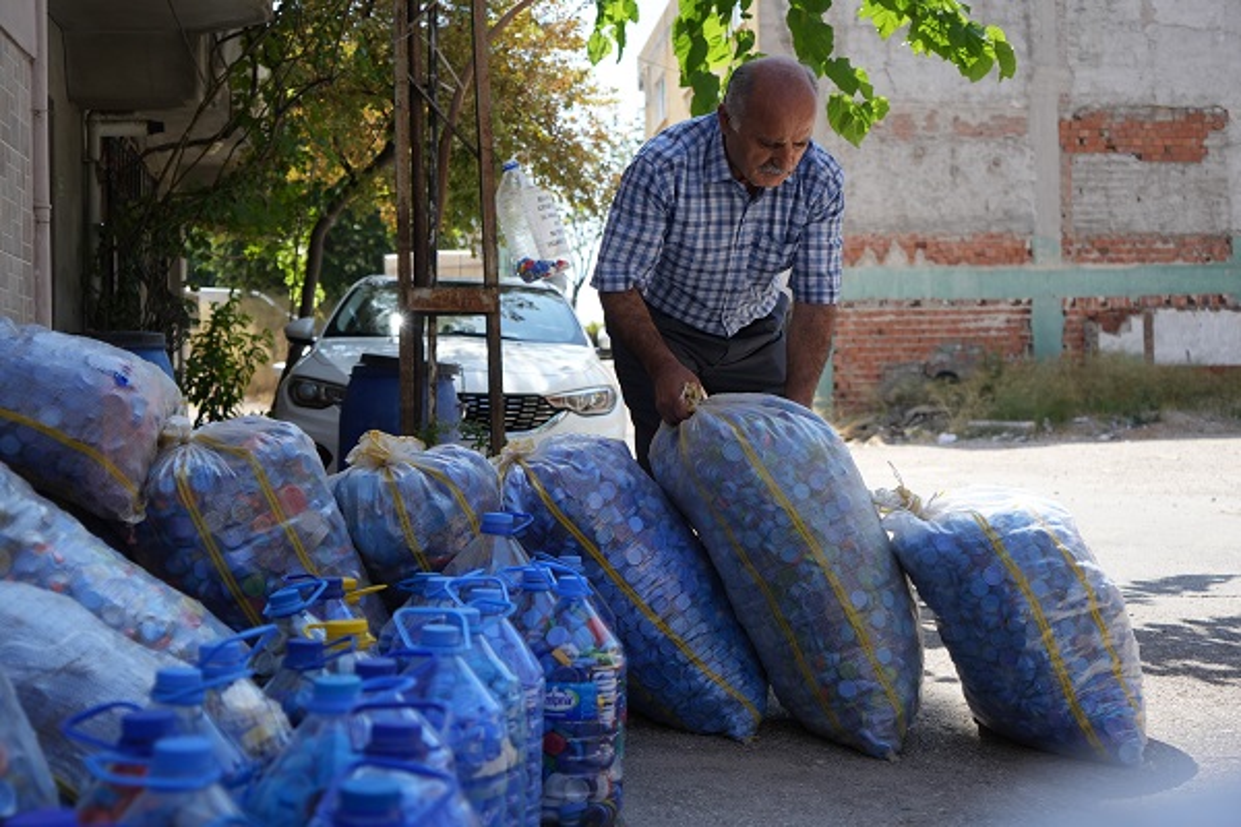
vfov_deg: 34.2
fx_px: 1344
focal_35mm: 39
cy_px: 414
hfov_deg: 49.6
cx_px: 620
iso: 320
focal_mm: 39
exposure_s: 1/1250
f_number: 4
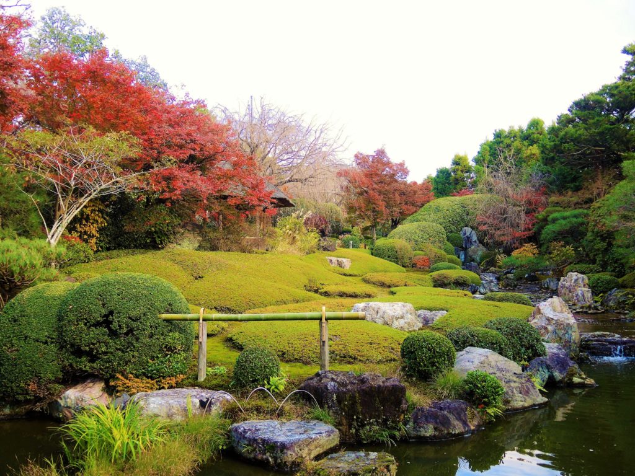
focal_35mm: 28
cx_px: 318
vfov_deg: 49.7
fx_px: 514
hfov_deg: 63.4
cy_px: 238
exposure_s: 1/320
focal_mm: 6
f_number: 2
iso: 80
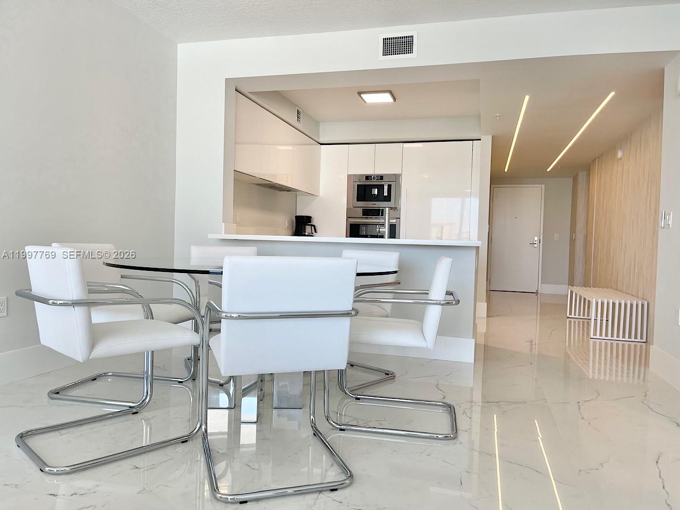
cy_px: 255
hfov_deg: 67.3
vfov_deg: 53.1
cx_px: 340
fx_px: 511
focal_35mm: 26
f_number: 1.6
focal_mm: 5.1
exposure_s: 1/120
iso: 40
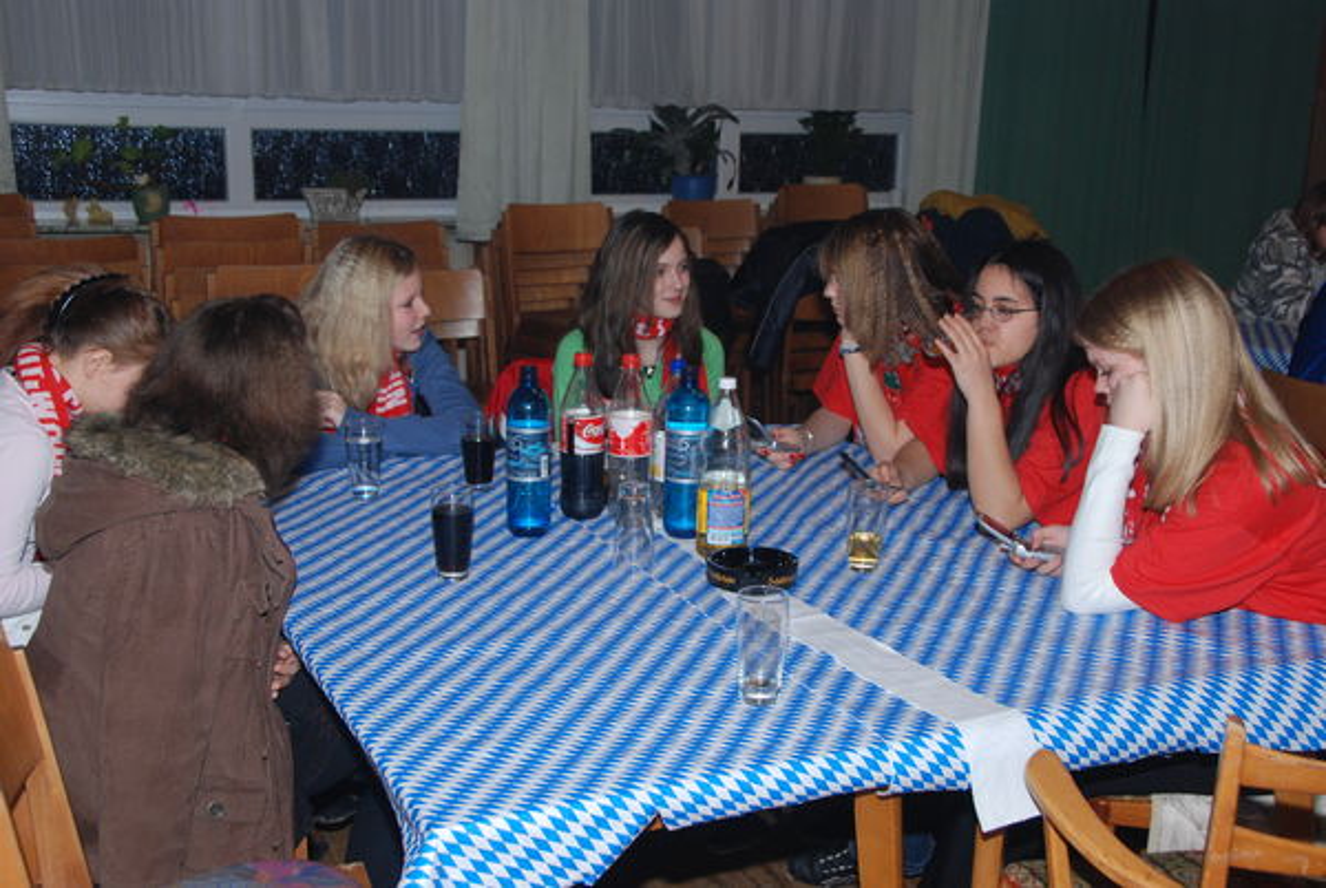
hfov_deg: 46.3
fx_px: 1549
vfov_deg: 32.0
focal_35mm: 42
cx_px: 663
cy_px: 444
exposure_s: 1/60
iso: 400
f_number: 5.6
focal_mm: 28
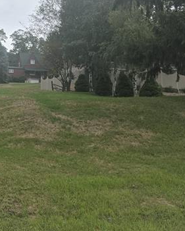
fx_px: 410
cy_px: 86
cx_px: -28
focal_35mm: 60
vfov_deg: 31.3
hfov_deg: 23.5
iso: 95
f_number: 1.73
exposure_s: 1/4695
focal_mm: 4.38
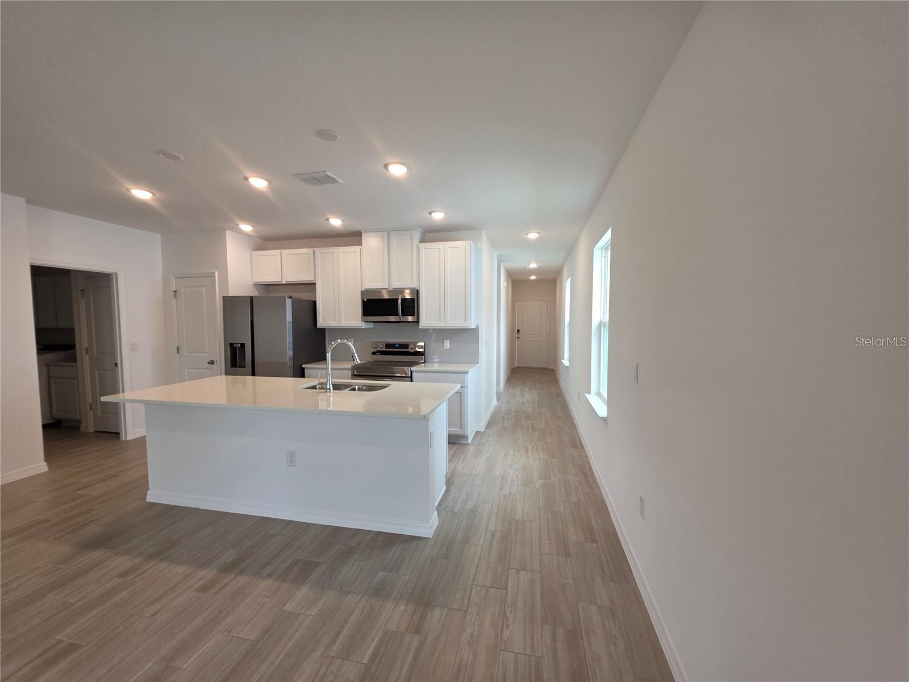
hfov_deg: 106.2
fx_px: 341
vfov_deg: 89.9
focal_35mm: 13
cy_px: 341
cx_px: 454
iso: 64
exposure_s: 1/120
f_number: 1.9
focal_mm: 2.2
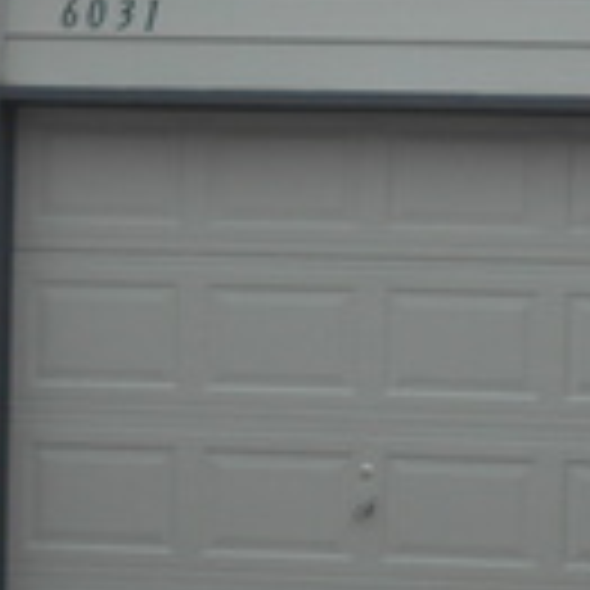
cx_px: 234
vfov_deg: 9.3
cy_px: -108
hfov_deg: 9.5
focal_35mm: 185
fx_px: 3567
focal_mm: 7.7
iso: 80
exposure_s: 1/125
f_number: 4.2
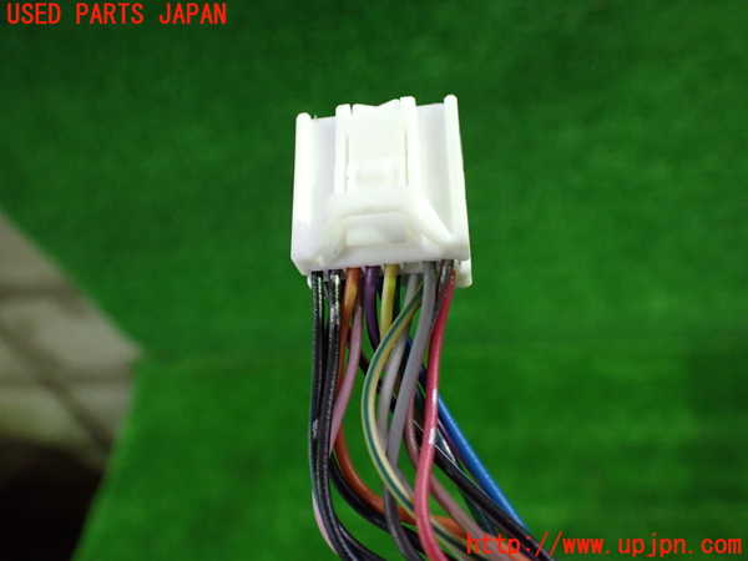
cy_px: 280
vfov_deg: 46.8
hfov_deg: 60.0
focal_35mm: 30
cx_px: 374
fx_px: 648
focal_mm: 5.4
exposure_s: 1/80
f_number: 2.3
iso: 800
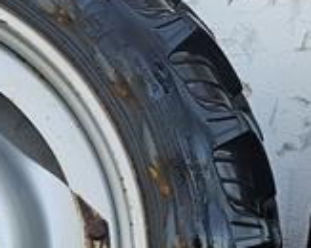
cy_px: 189
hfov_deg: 13.5
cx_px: 313
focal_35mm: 141
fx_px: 1296
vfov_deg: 10.9
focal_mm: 5.4
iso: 25
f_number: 1.8
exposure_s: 1/113
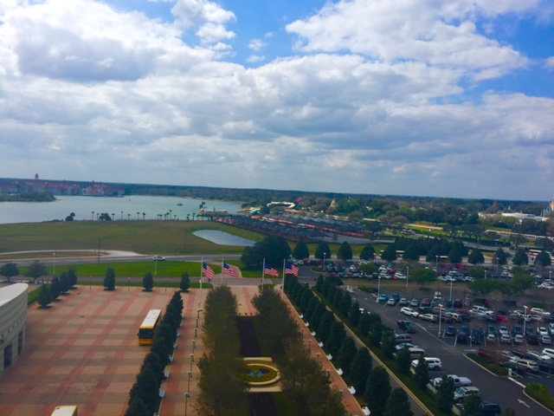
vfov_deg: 48.2
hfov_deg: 61.7
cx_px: 277
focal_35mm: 29
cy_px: 208
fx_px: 464
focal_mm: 4.15
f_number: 2.2
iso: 32
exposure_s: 1/3300
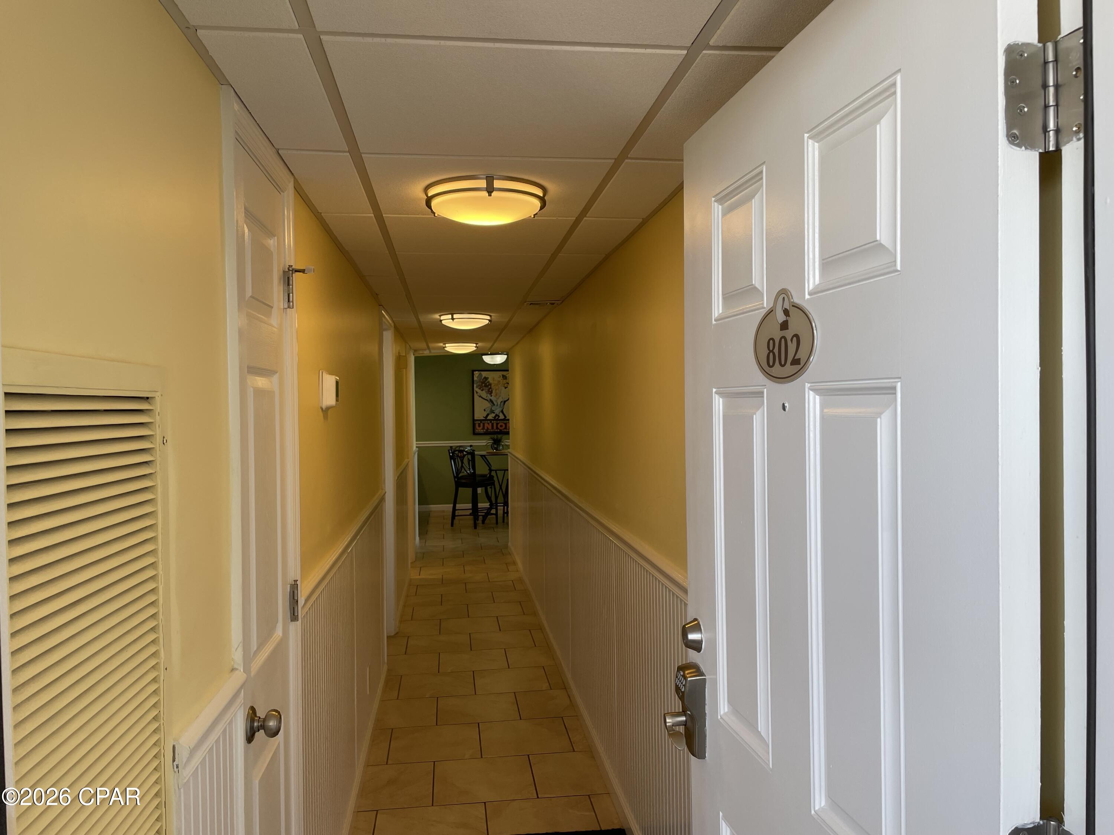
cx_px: 557
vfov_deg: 53.1
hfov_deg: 67.3
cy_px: 418
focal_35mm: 26
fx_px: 837
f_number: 1.6
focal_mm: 4.2
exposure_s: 1/120
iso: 32
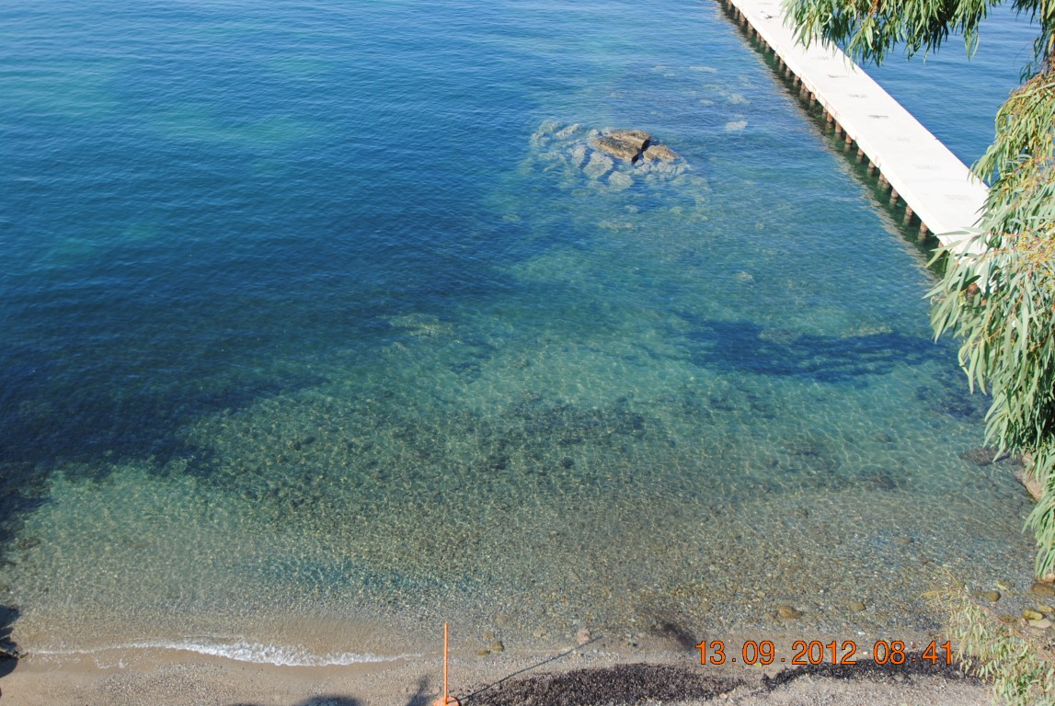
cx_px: 528
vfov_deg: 37.0
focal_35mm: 36
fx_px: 1056
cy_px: 353
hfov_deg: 53.1
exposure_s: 1/160
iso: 100
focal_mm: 24
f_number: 6.3
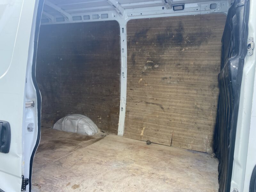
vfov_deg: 53.1
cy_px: 96
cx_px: 128
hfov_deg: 67.3
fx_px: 192
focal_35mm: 26
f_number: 1.8
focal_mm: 4.25
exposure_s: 1/121
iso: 80
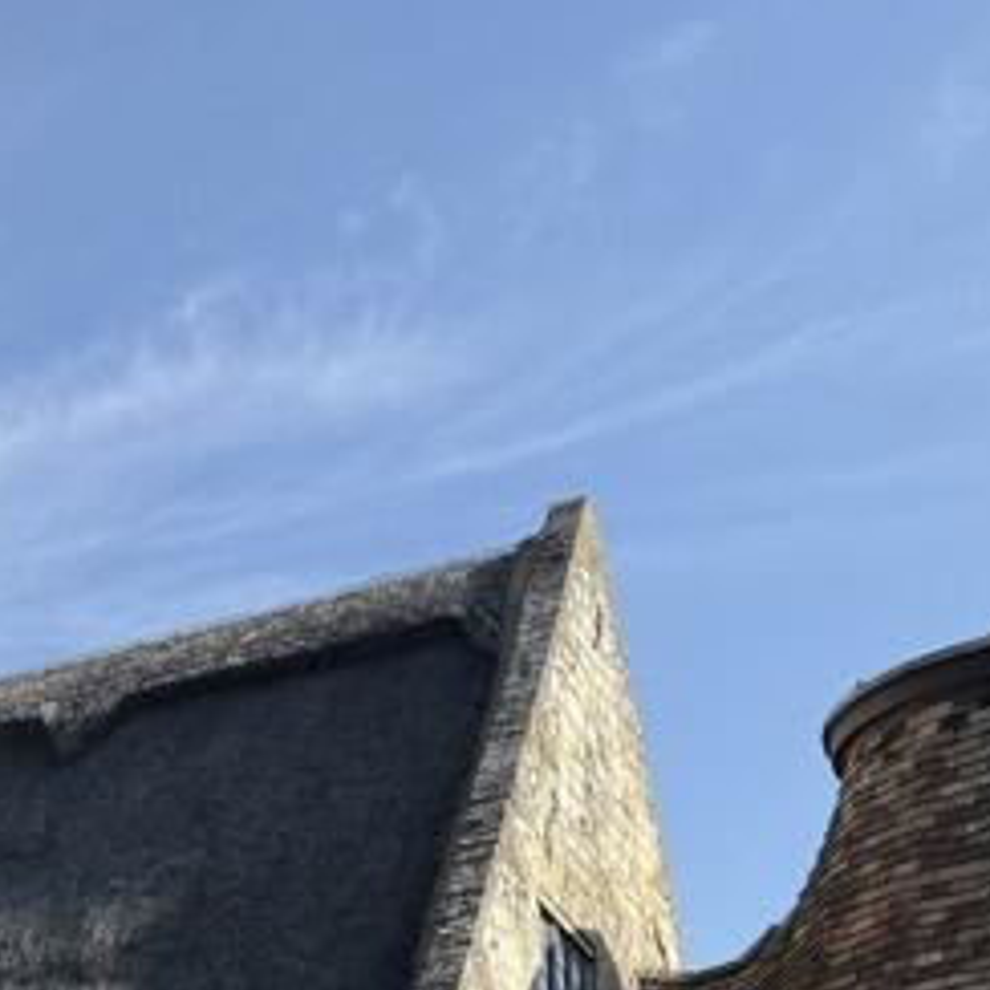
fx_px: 2880
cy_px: 1448
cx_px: -280
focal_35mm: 89
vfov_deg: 17.7
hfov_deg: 18.2
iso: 80
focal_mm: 6.76
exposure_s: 1/2833
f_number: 1.78
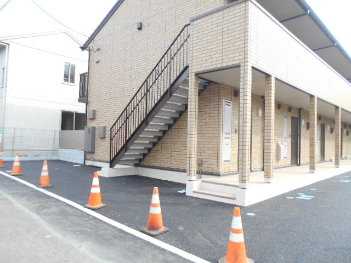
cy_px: 132
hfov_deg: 67.3
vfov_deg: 53.1
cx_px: 176
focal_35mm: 26
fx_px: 264
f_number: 3.2
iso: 140
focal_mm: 4.6
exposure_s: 1/250
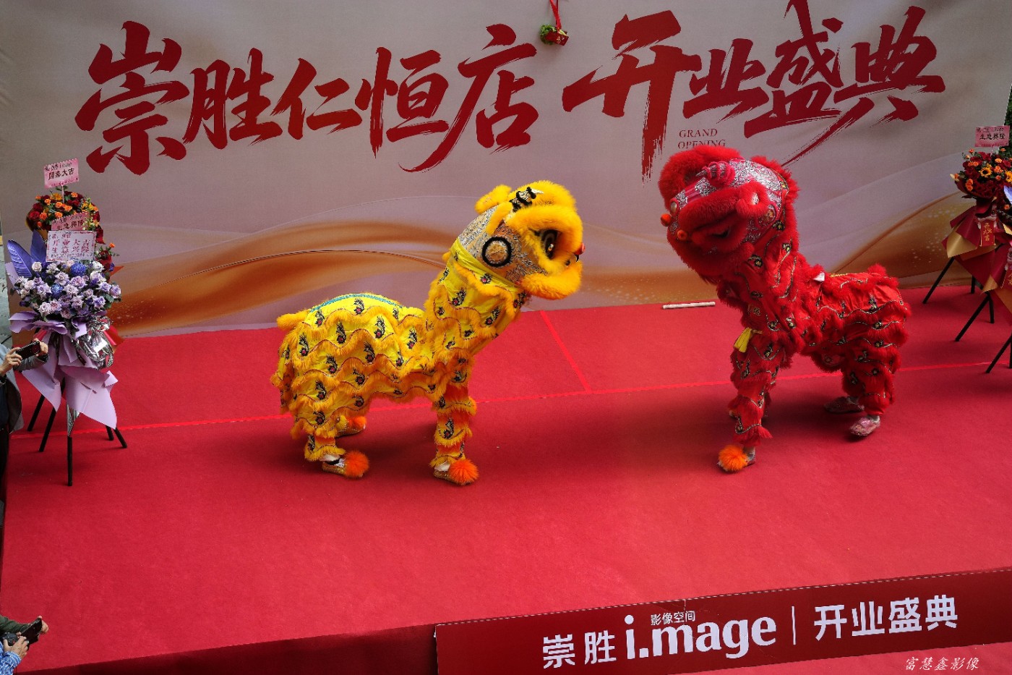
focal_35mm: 50
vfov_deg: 27.0
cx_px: 506
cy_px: 338
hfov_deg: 39.6
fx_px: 1405
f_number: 4
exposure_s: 1/160
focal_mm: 50
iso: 125
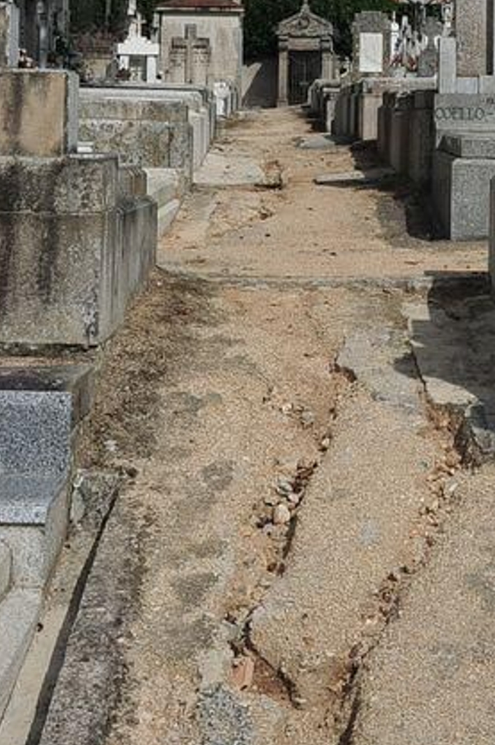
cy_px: 51
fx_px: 1777
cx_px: 332
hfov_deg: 15.8
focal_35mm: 86
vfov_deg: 23.0
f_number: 14
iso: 250
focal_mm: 35
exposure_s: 1/500
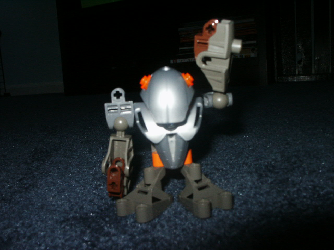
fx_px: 338
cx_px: 167
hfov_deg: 52.6
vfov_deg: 40.7
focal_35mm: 35
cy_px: 125
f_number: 6.7
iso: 200
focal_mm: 7.18
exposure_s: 1/45
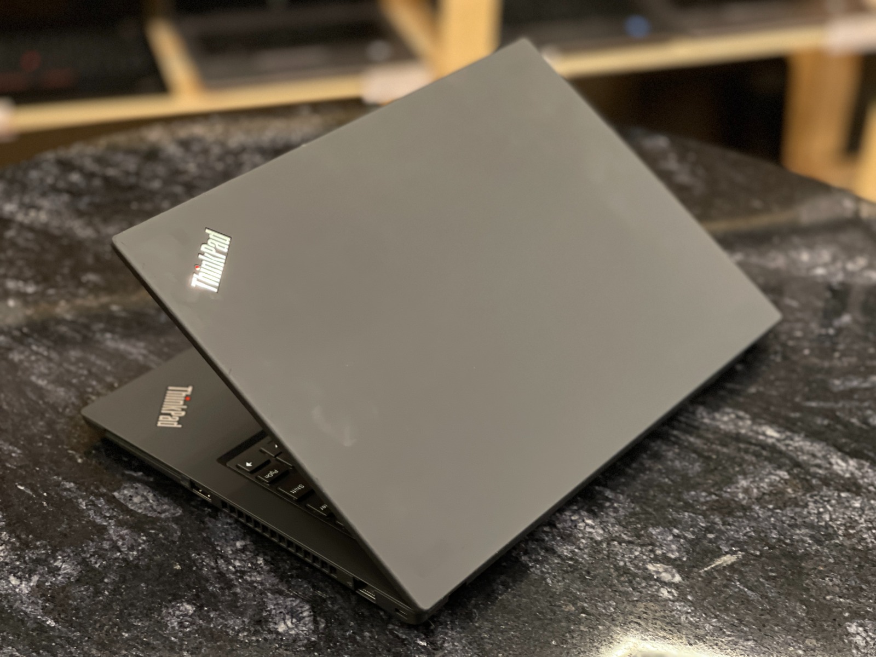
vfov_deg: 22.9
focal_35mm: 64
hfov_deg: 30.3
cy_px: 328
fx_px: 1620
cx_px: 438
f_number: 2.2
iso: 250
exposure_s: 1/40
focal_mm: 7.5
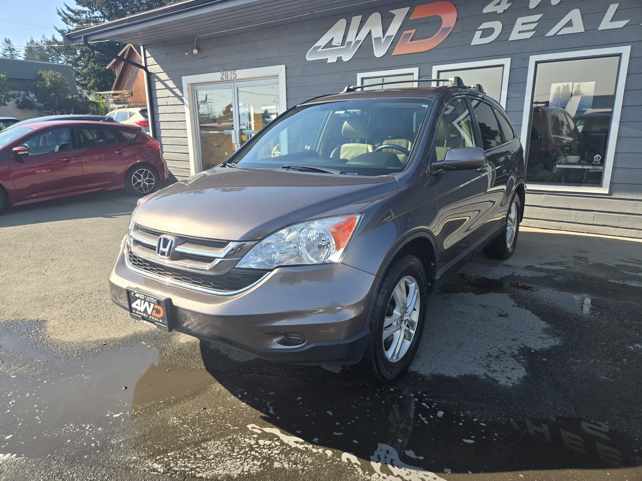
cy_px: 240
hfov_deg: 73.9
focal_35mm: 23
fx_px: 427
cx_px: 321
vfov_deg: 58.9
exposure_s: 1/788
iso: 25
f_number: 1.8
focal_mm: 5.4
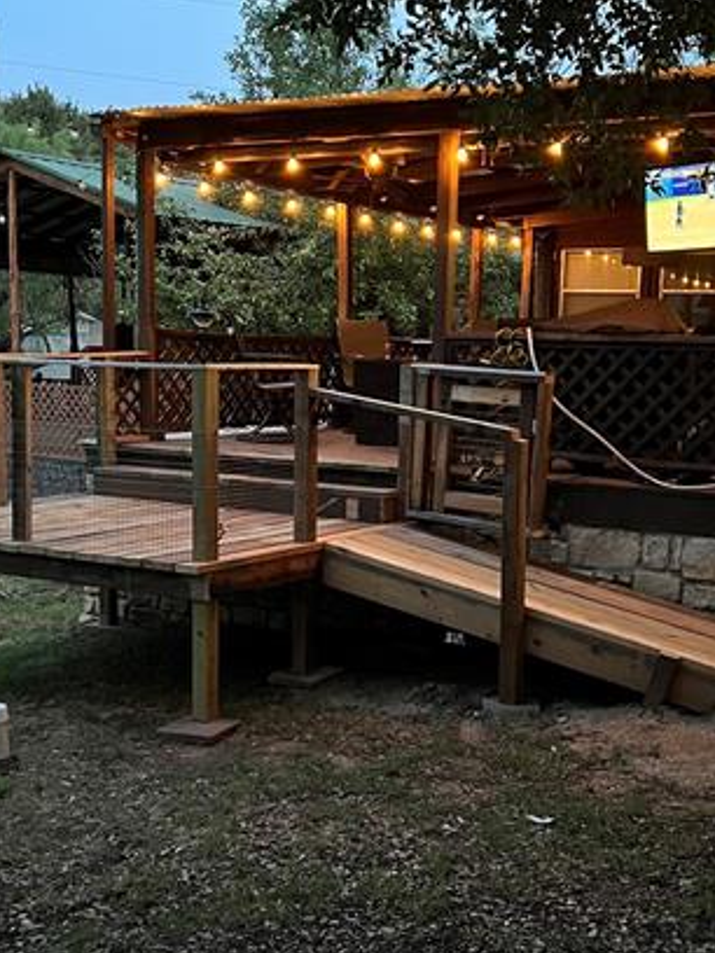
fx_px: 1349
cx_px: 383
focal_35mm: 49
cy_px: 516
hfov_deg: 29.7
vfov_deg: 38.9
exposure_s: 1/30
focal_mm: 5.7
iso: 800
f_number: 1.5
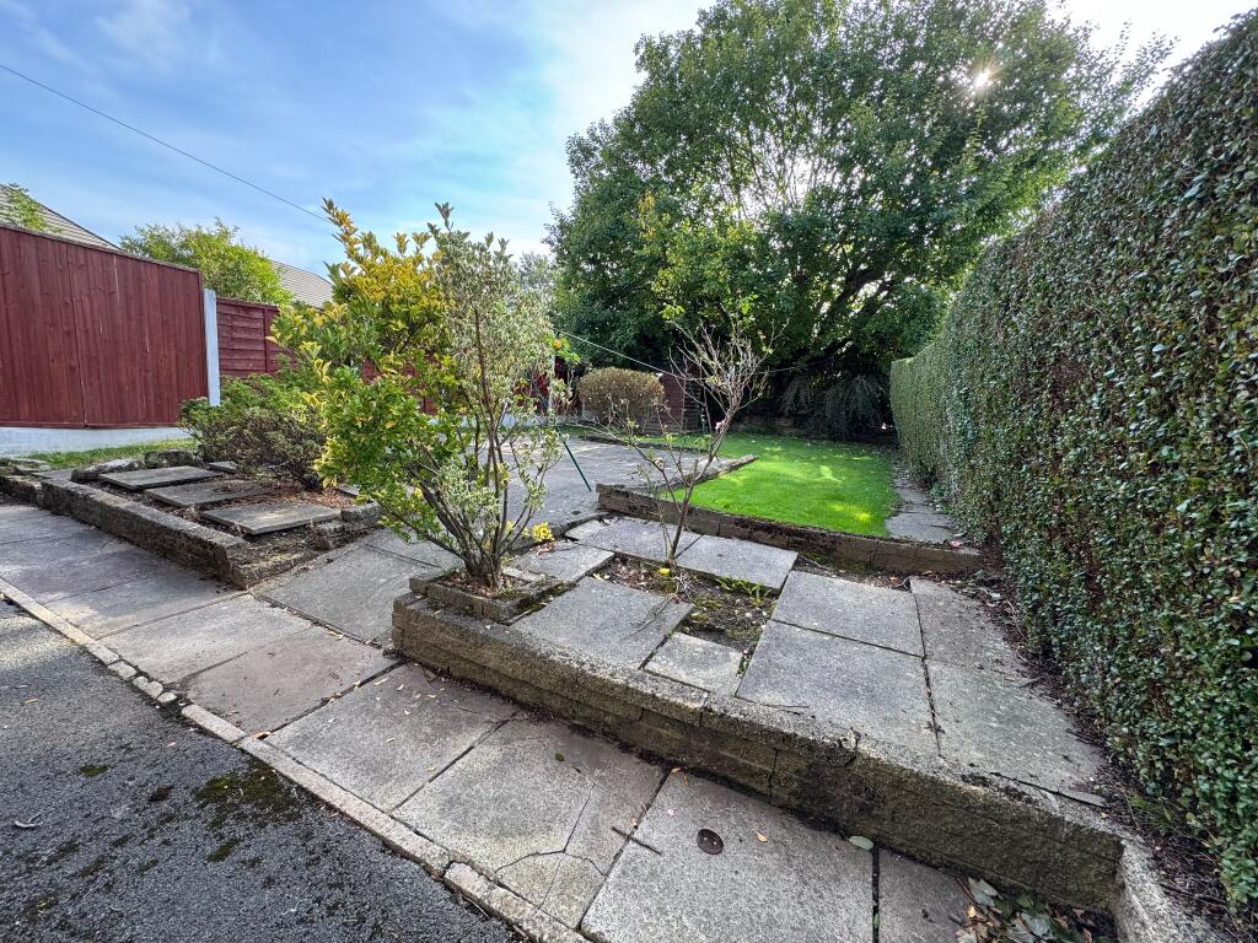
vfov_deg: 85.7
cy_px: 472
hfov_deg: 102.1
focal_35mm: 14
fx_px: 509
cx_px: 629
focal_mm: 2.22
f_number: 2.2
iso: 40
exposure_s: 1/141
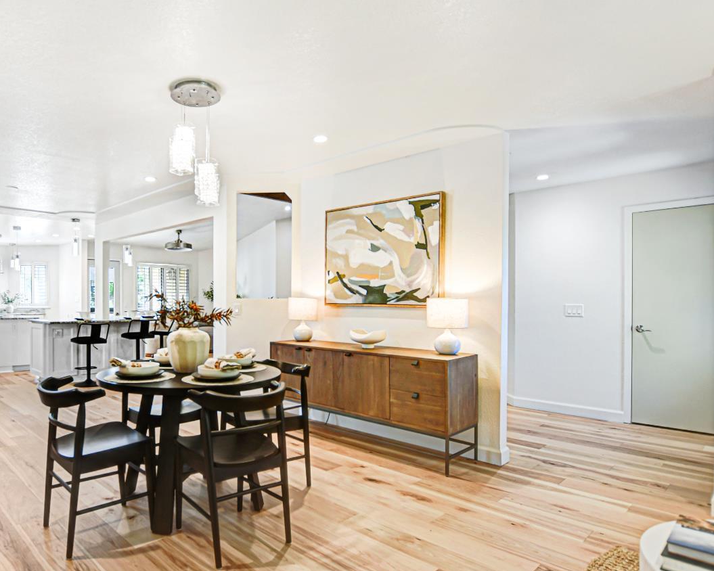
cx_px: 269
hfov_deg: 78.9
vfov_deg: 68.1
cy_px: 283
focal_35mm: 20
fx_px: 423
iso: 100
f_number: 4
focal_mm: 10
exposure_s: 1/60
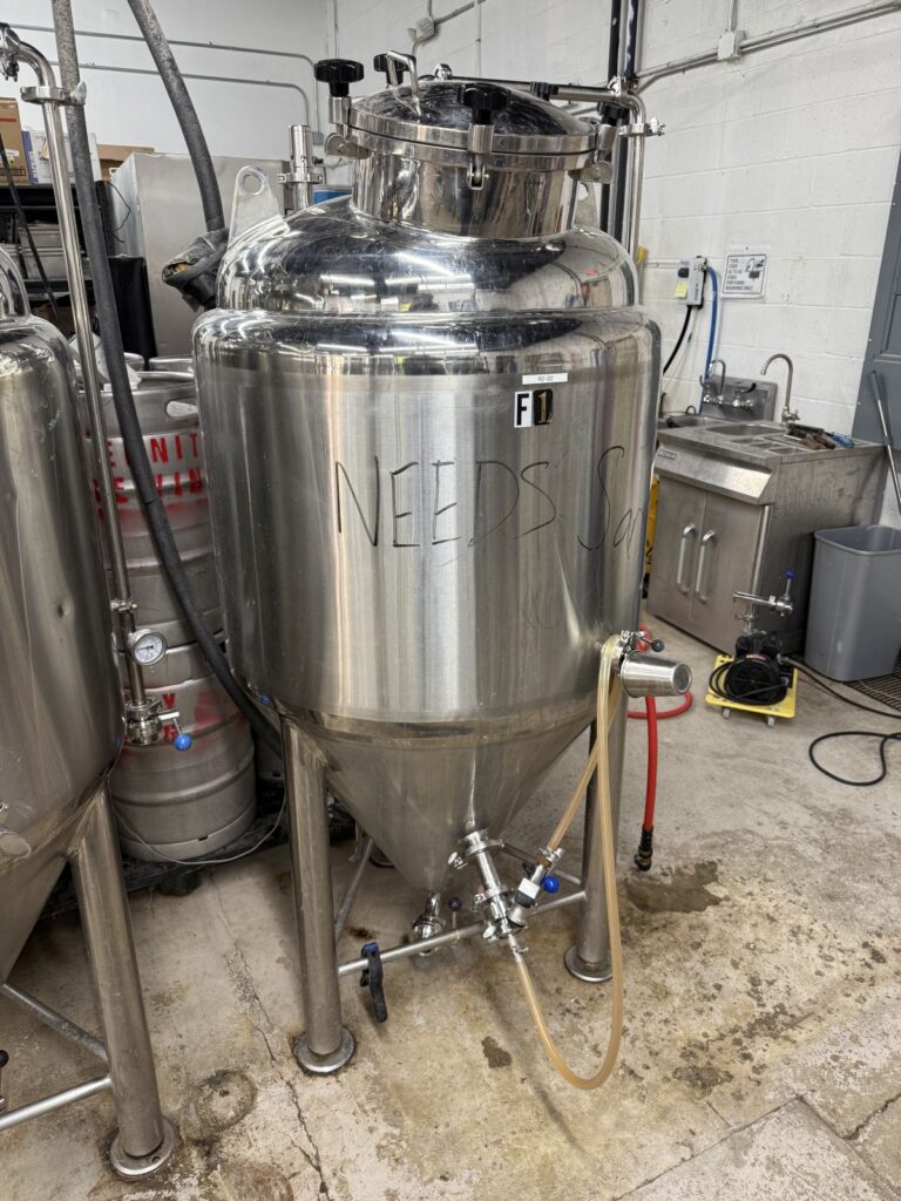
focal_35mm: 24
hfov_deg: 56.8
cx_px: 450
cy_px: 600
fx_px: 833
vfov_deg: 71.6
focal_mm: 6.76
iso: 160
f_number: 1.78
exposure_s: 1/60
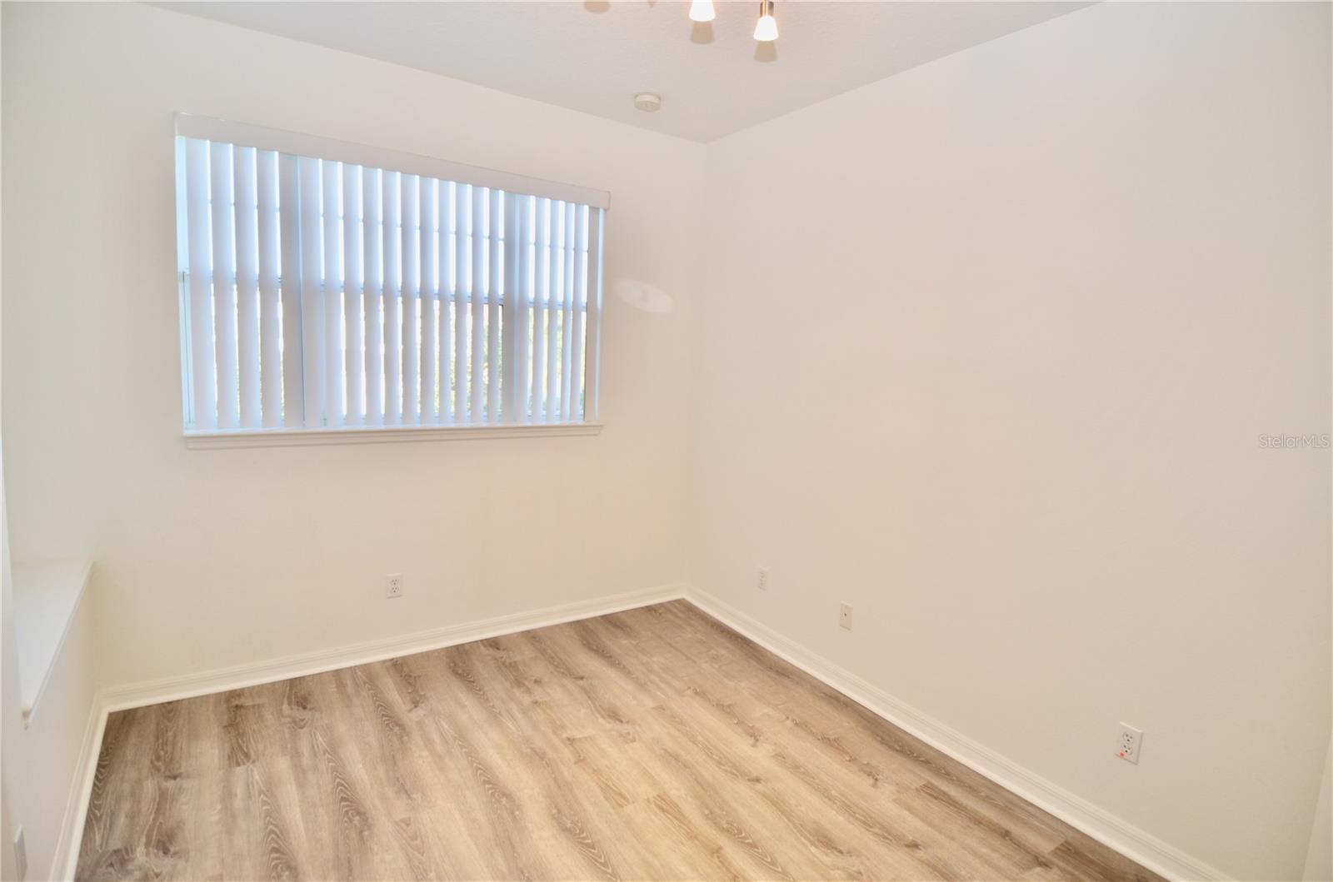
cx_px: 666
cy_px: 441
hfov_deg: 90.1
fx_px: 665
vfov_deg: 67.1
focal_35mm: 18
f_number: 4
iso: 220
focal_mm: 12
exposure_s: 1/60
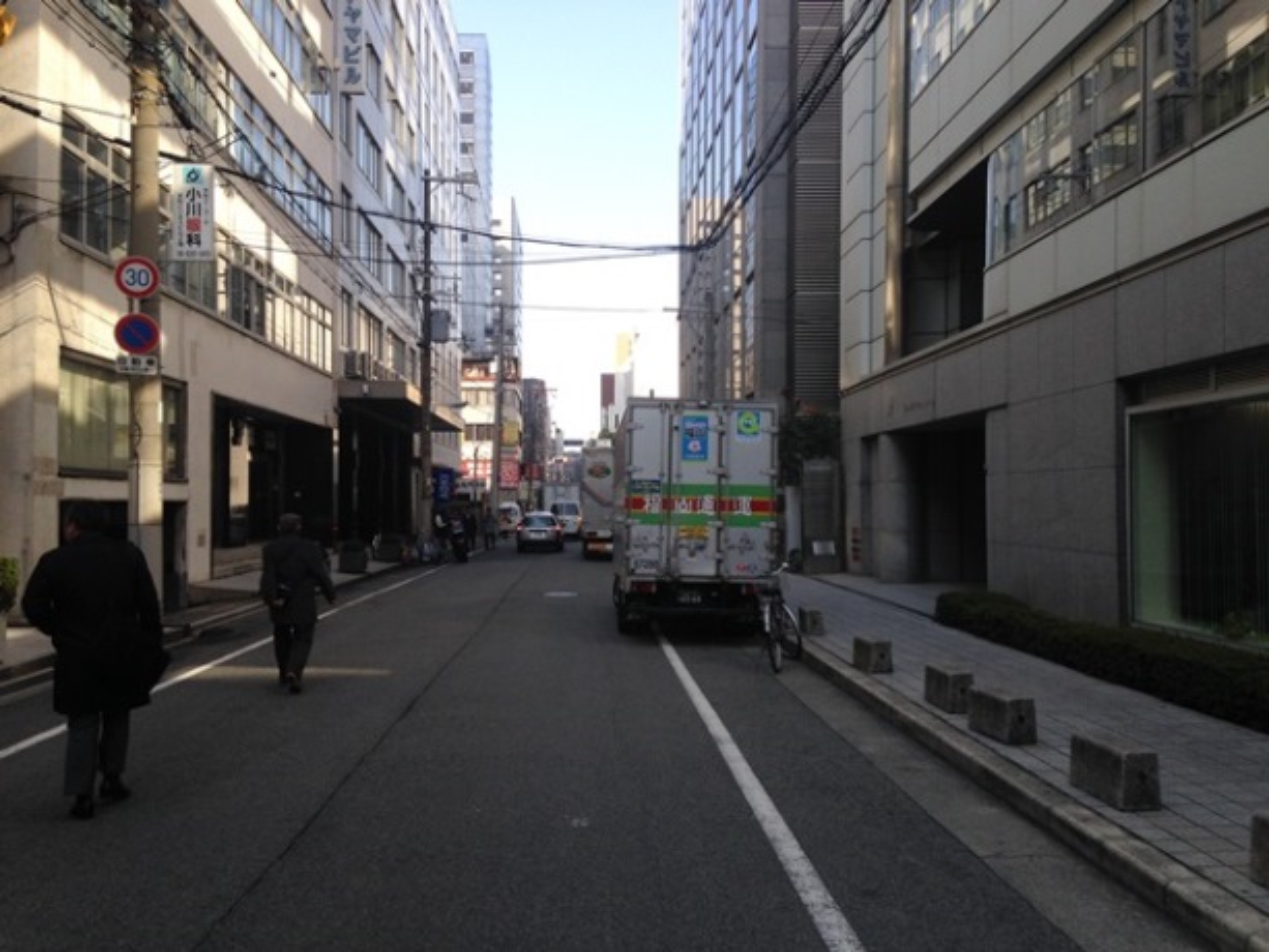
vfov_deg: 43.0
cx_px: 634
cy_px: 476
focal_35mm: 33
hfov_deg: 55.3
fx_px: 1210
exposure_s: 1/623
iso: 50
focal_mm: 4.12
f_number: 2.4
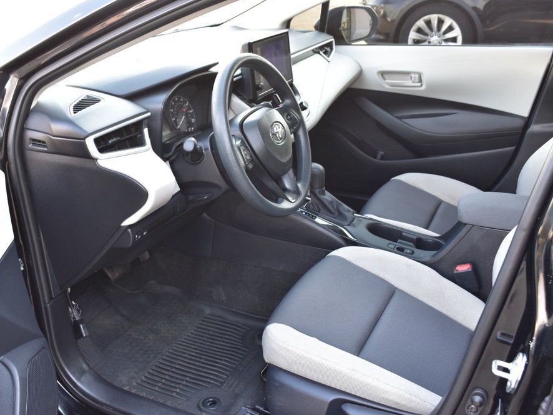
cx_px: 235
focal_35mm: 40
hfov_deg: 46.7
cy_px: 206
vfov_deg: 35.9
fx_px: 639
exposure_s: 1/20
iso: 400
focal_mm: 24
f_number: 6.3
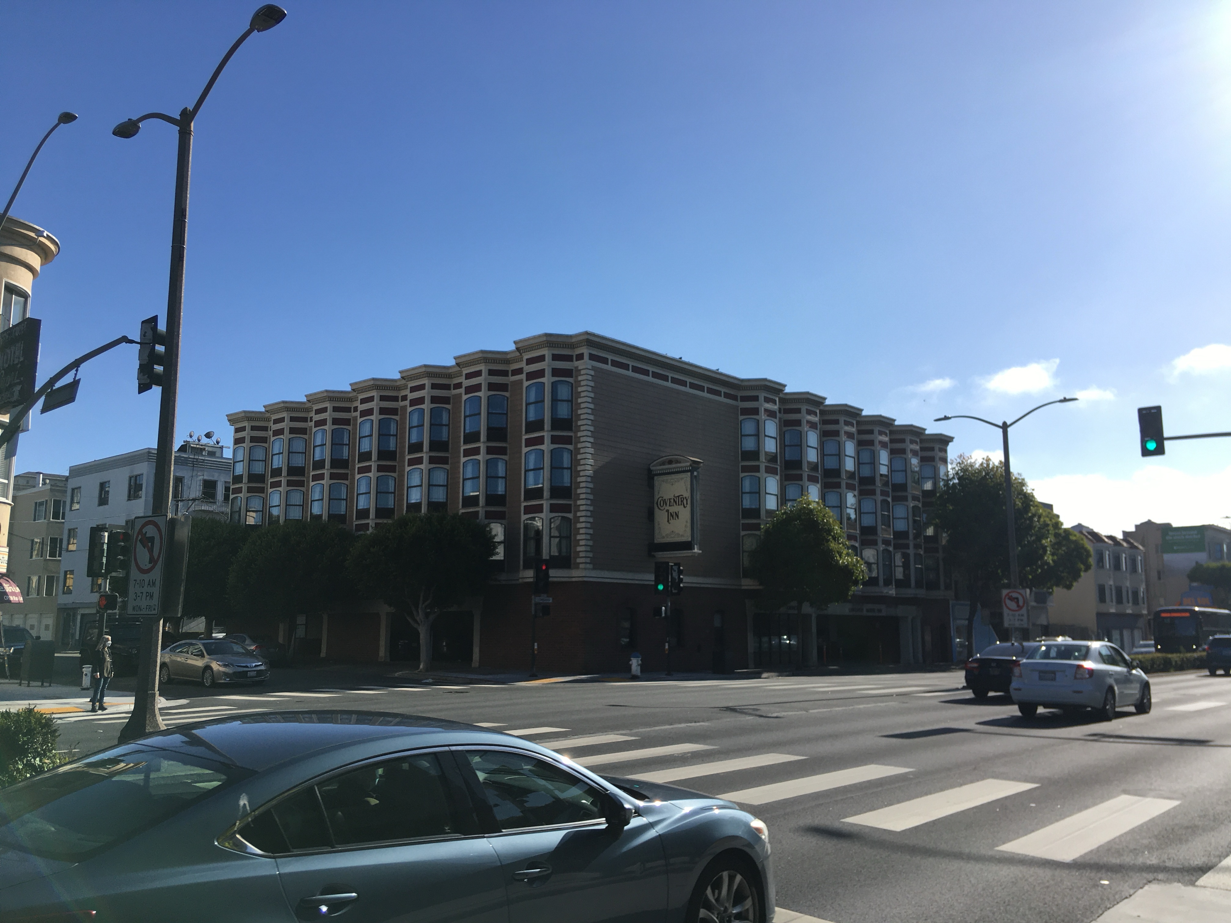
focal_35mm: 29
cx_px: 616
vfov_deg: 48.2
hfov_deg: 61.7
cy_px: 462
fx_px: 1031
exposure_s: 1/1603
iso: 25
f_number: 2.2
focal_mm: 4.15
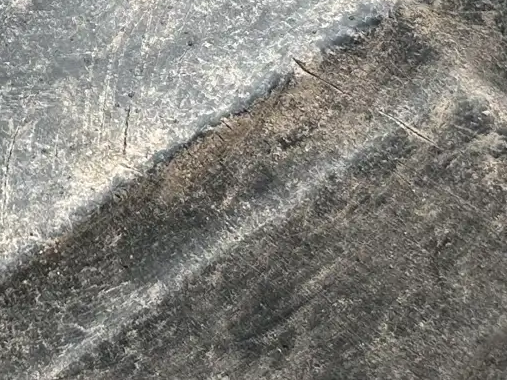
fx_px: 1801
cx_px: -170
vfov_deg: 11.6
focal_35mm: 123
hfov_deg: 15.2
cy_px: -163
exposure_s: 1/575
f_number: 1.5
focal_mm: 5.7
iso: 50
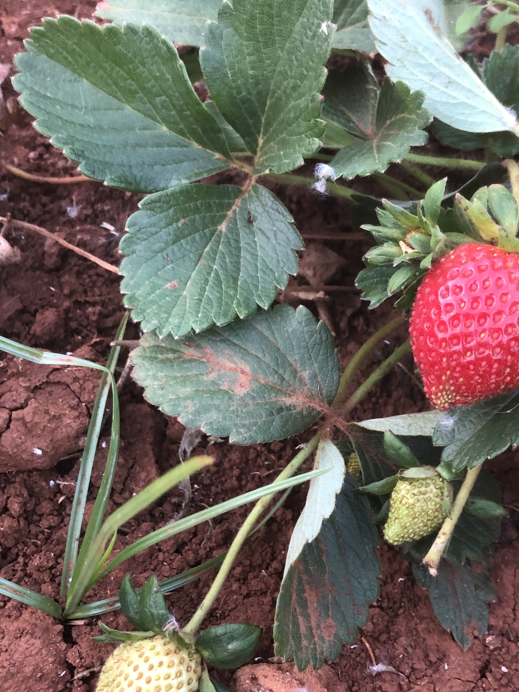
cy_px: 337
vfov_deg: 37.5
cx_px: 327
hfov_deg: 28.4
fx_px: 1020
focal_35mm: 51
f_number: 1.8
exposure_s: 1/15
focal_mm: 4
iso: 50
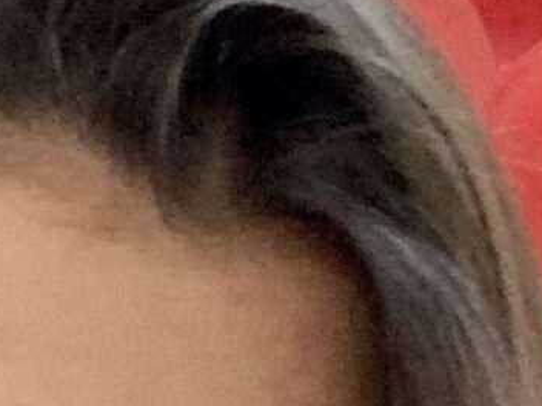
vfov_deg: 6.4
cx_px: -1069
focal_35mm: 233
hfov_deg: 7.5
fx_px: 3648
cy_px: 286
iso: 320
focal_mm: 2.87
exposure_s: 1/44
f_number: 2.2
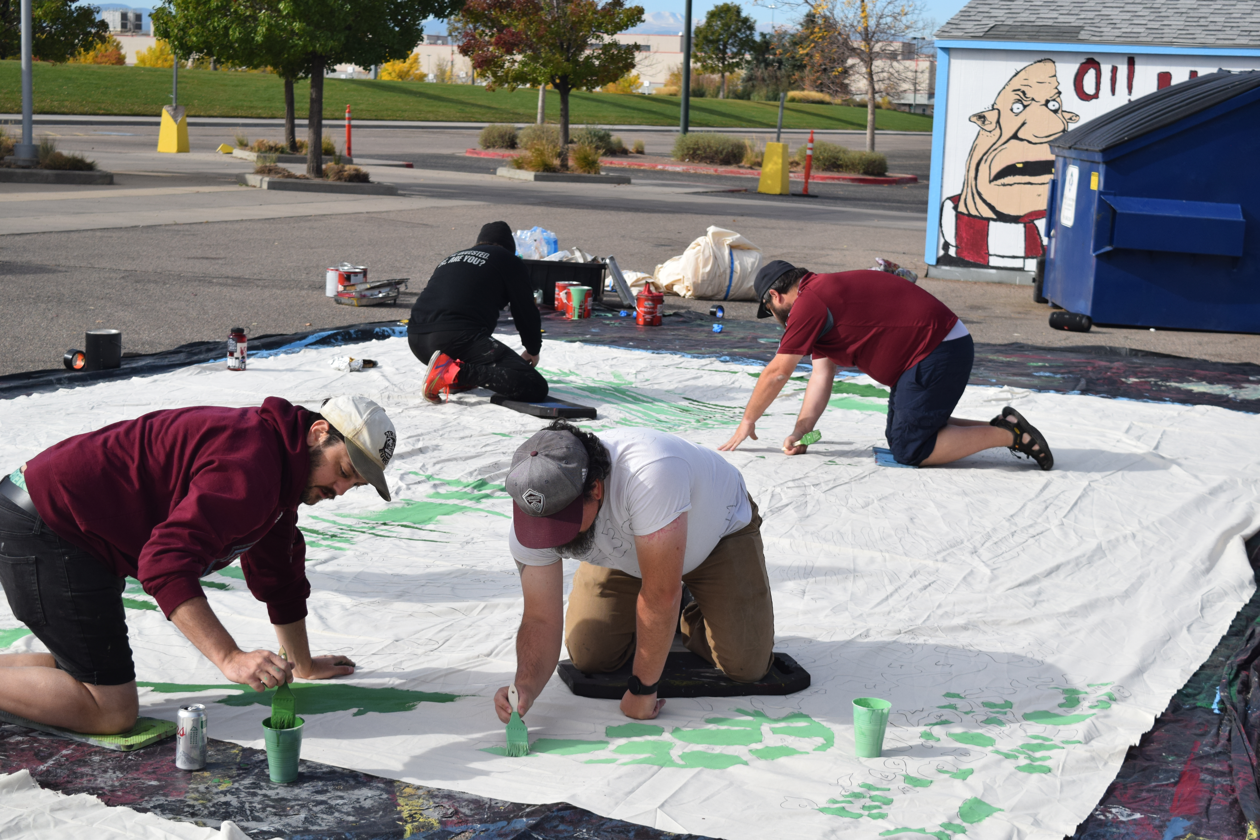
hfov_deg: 35.1
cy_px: 420
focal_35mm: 57
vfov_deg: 23.8
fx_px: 1995
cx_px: 630
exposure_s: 1/1600
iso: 400
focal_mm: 38
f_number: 7.1
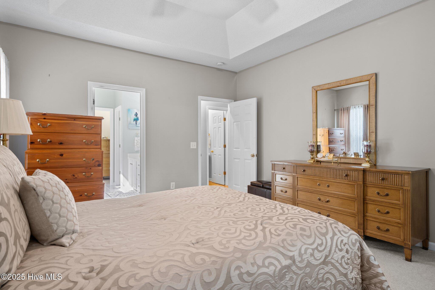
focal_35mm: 19
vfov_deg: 64.5
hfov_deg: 86.9
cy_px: 145
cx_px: 218
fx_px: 230
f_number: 8
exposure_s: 1
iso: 500
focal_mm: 19
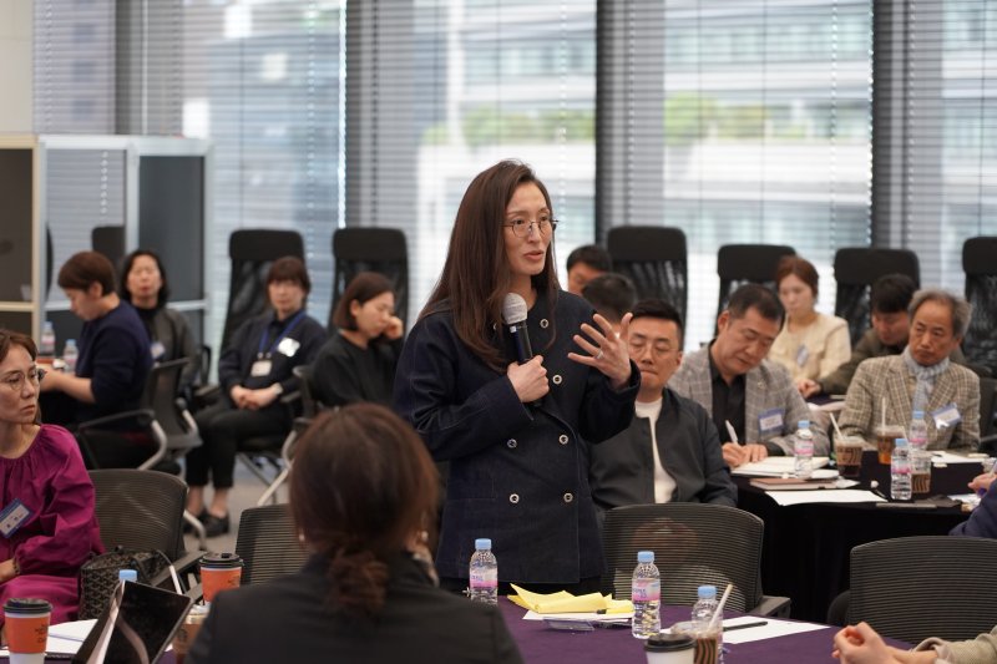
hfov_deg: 19.5
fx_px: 2907
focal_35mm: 105
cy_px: 332
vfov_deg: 13.0
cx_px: 498
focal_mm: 105
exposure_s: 1/160
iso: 3200
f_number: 4
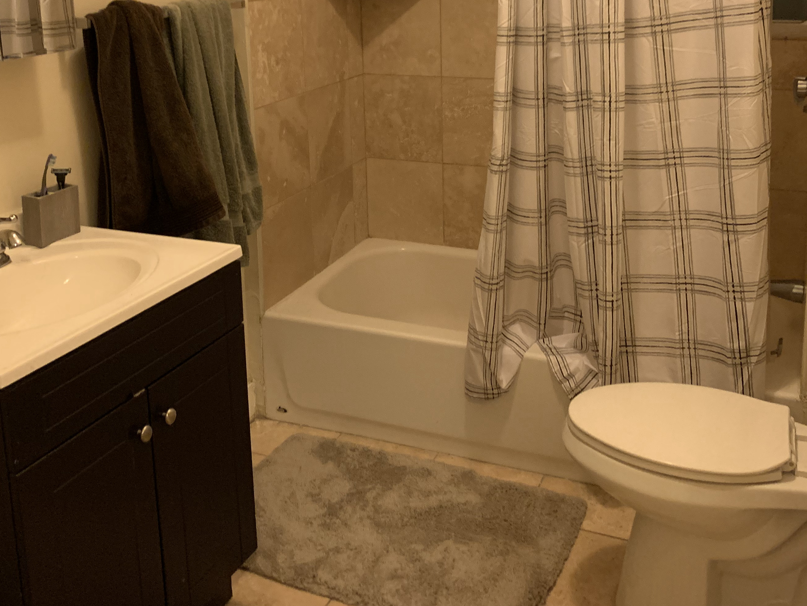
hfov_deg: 46.8
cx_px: 415
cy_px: 149
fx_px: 933
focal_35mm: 40
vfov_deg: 35.1
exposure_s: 1/30
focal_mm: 4.25
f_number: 1.8
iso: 500
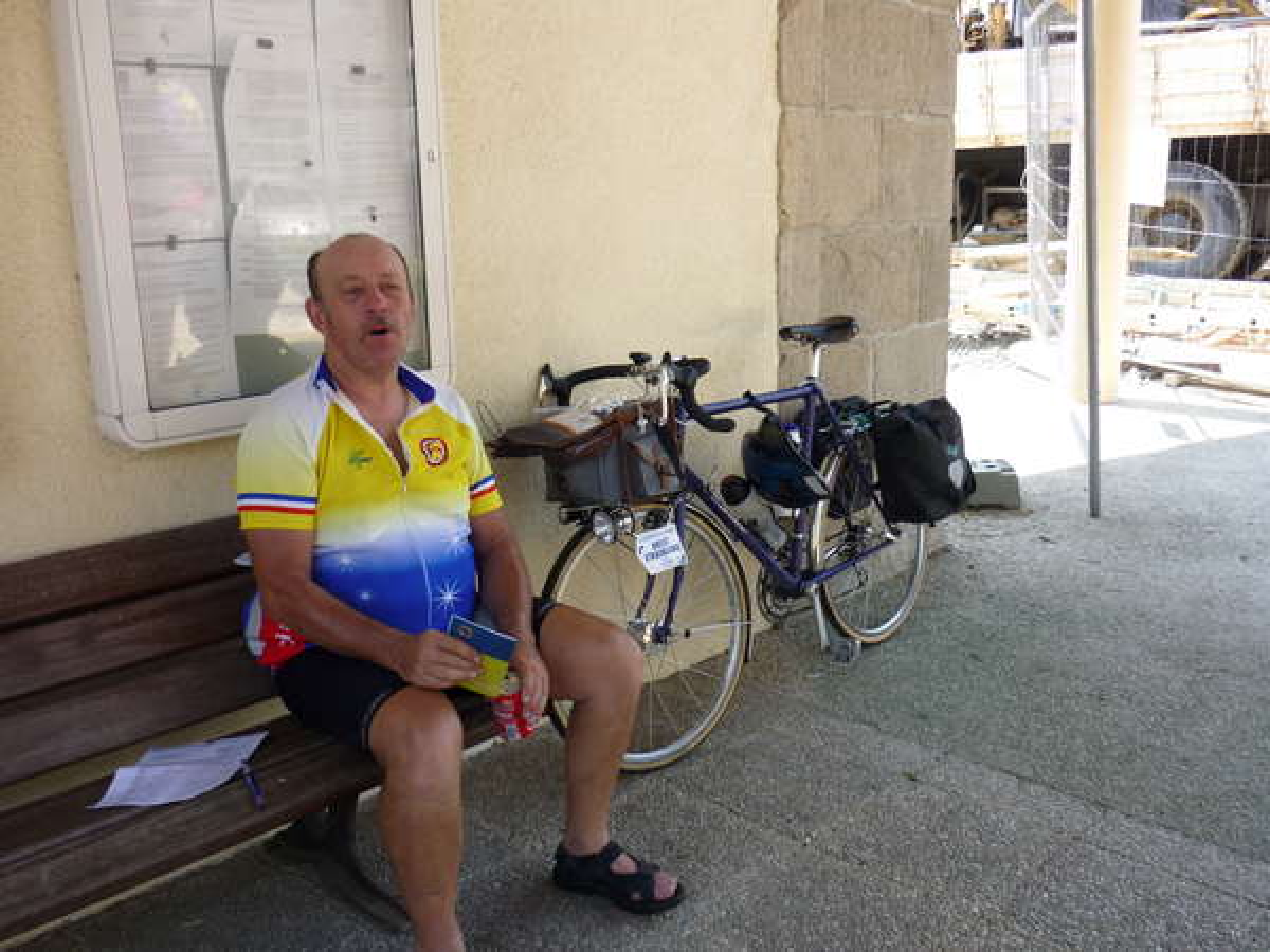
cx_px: 635
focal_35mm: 33
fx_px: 1211
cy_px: 476
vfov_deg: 42.9
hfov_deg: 55.4
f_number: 2.8
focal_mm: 5.5
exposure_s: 1/125
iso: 80
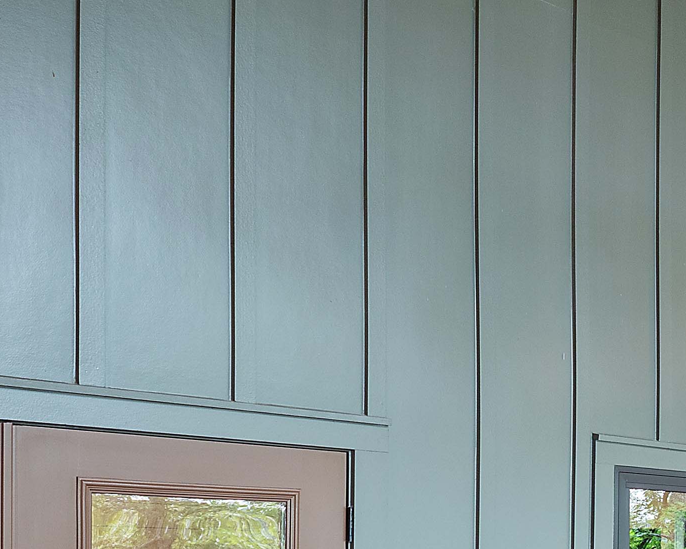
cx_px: 781
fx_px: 1198
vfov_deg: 24.1
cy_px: 604
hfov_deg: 28.6
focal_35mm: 59
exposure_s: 1/10
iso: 200
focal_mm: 8
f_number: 5.6
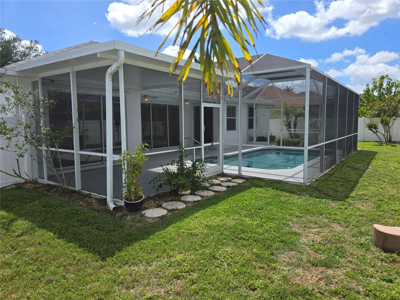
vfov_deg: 58.9
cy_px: 150
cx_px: 200
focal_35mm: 23
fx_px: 266
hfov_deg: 73.9
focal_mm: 6.3
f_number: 1.7
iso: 12
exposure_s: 1/763
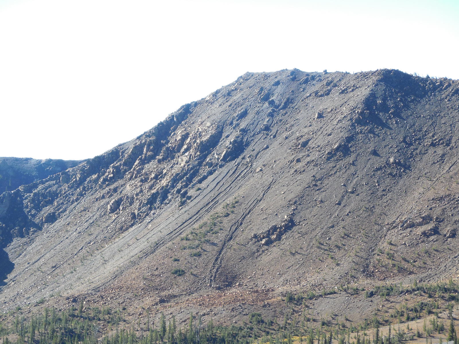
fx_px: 1671
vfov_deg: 11.8
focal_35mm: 126
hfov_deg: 15.6
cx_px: 230
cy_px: 172
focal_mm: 22.4
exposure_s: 1/200
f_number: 5
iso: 125
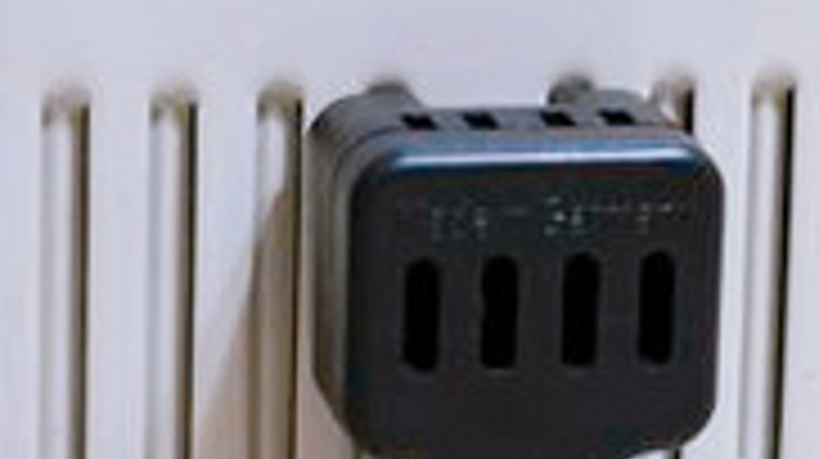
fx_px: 5424
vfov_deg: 4.8
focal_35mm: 250
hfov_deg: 8.5
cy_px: 90
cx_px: 1084
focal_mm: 51
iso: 800
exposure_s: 1/60
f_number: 4
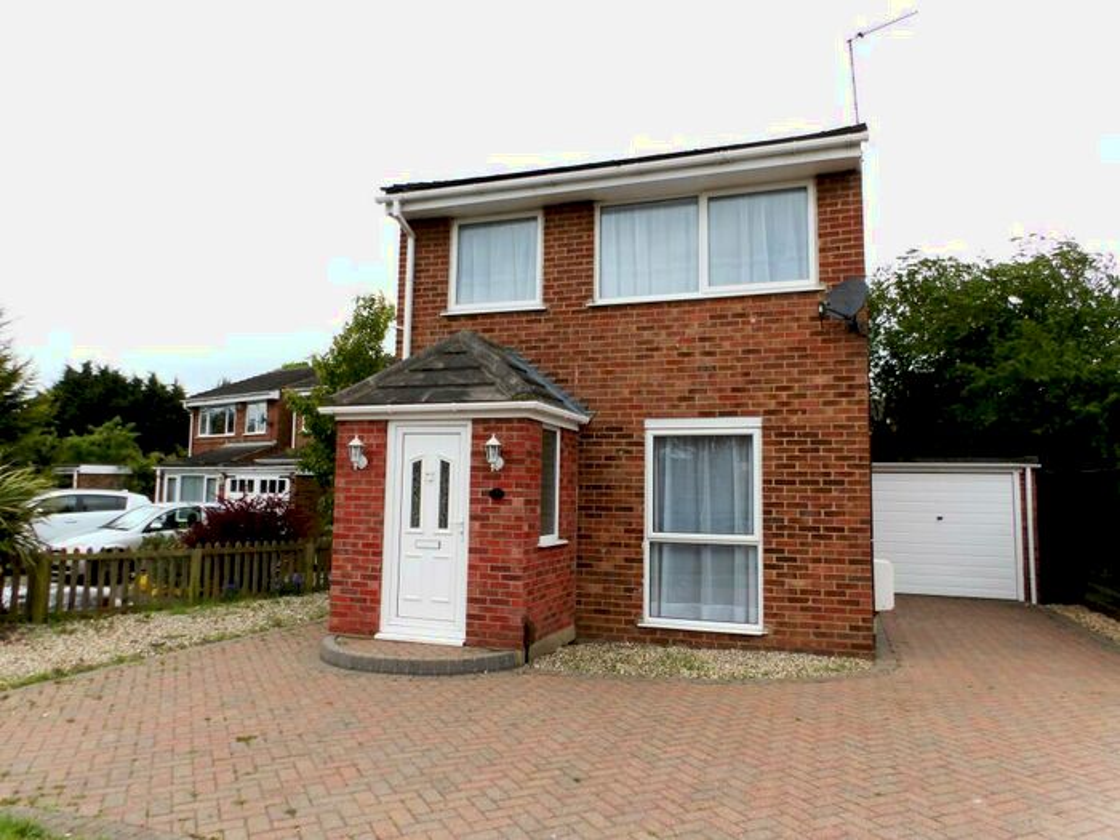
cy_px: 420
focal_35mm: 24
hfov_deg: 71.6
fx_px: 777
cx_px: 560
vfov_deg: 56.8
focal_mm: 4.3
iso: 100
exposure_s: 1/579
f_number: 4.1
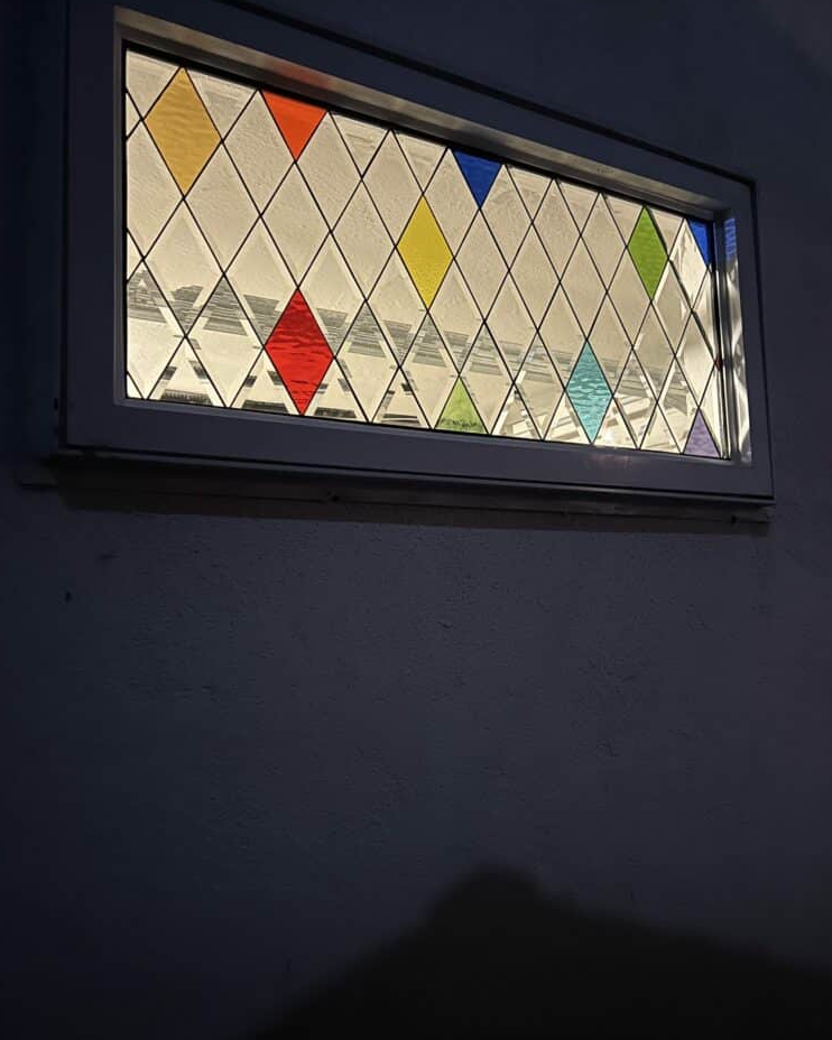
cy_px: 541
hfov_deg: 51.5
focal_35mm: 28
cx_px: 417
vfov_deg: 62.2
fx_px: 862
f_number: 1.5
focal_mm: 5.7
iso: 500
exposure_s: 1/9
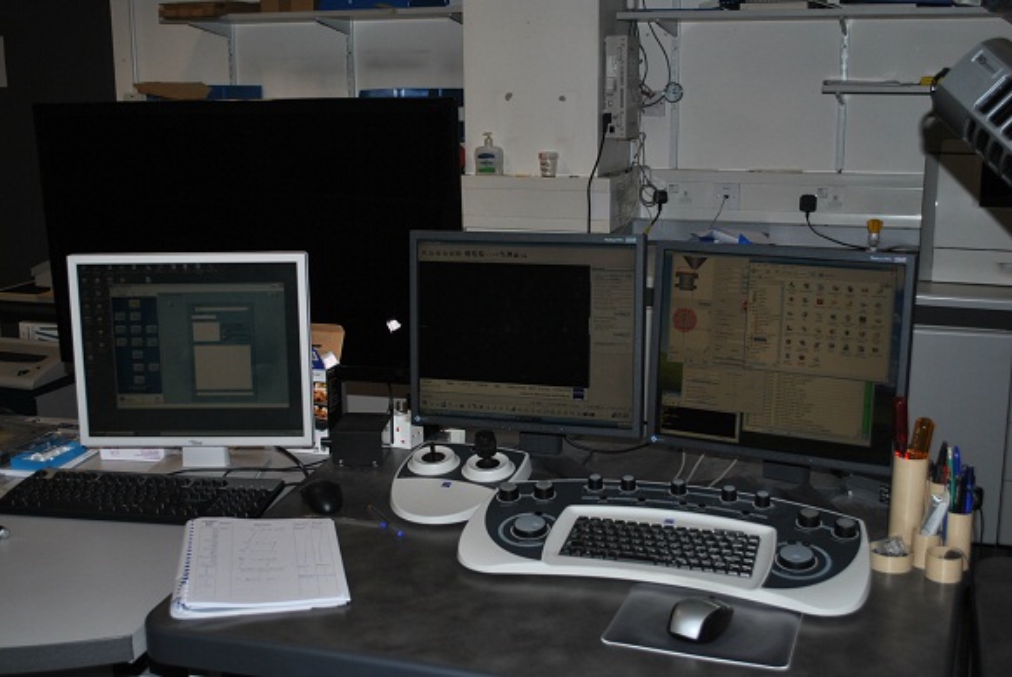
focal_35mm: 42
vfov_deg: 32.0
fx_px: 1182
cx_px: 506
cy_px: 338
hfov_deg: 46.3
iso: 100
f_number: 4.5
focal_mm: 28
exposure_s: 1/125
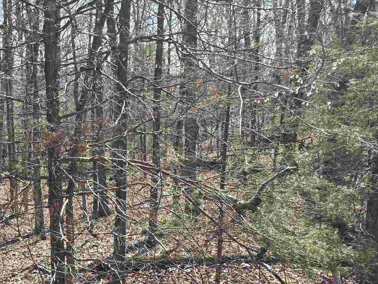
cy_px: 211
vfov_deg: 25.0
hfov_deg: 30.0
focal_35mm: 58
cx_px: -32
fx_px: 633
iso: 25
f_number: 1.7
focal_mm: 6.3
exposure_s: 1/359
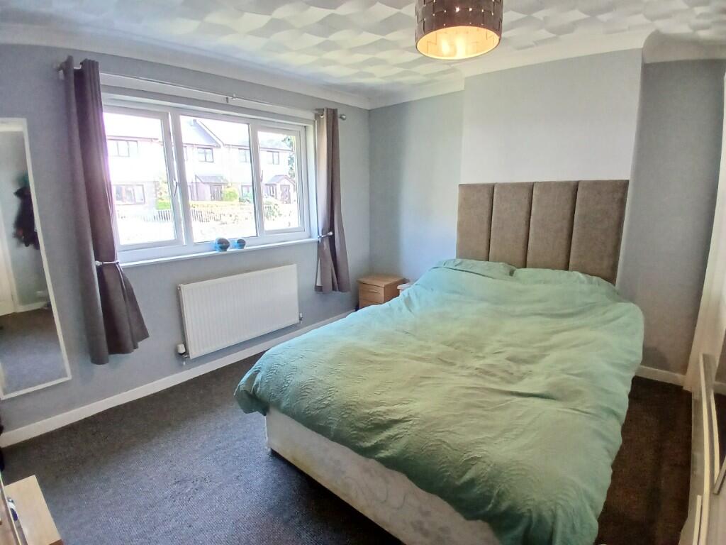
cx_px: 363
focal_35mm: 17
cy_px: 272
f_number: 2.2
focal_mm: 1.4
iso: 400
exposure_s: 1/33.3
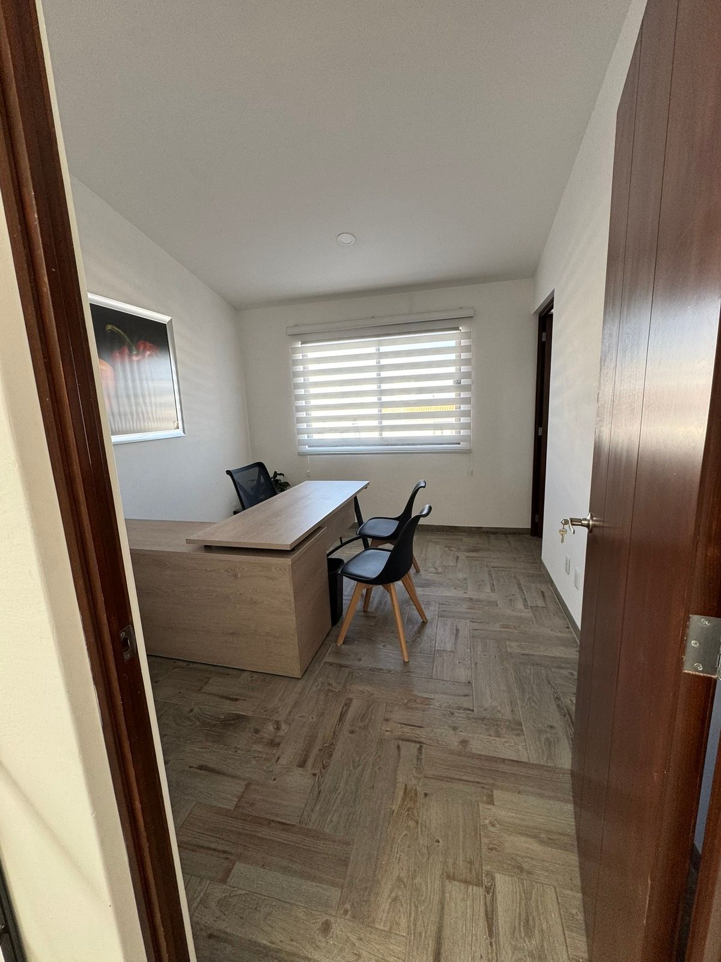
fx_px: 389
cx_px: 360
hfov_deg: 85.7
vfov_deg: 102.1
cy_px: 481
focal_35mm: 14
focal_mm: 2.22
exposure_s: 1/99
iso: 100
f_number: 2.2
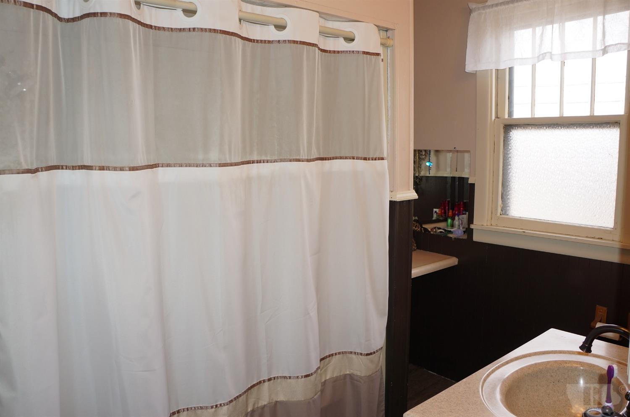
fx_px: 472
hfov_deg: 67.5
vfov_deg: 47.8
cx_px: 315
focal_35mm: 27
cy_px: 208
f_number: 4.5
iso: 200
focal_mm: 18
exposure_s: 1/80
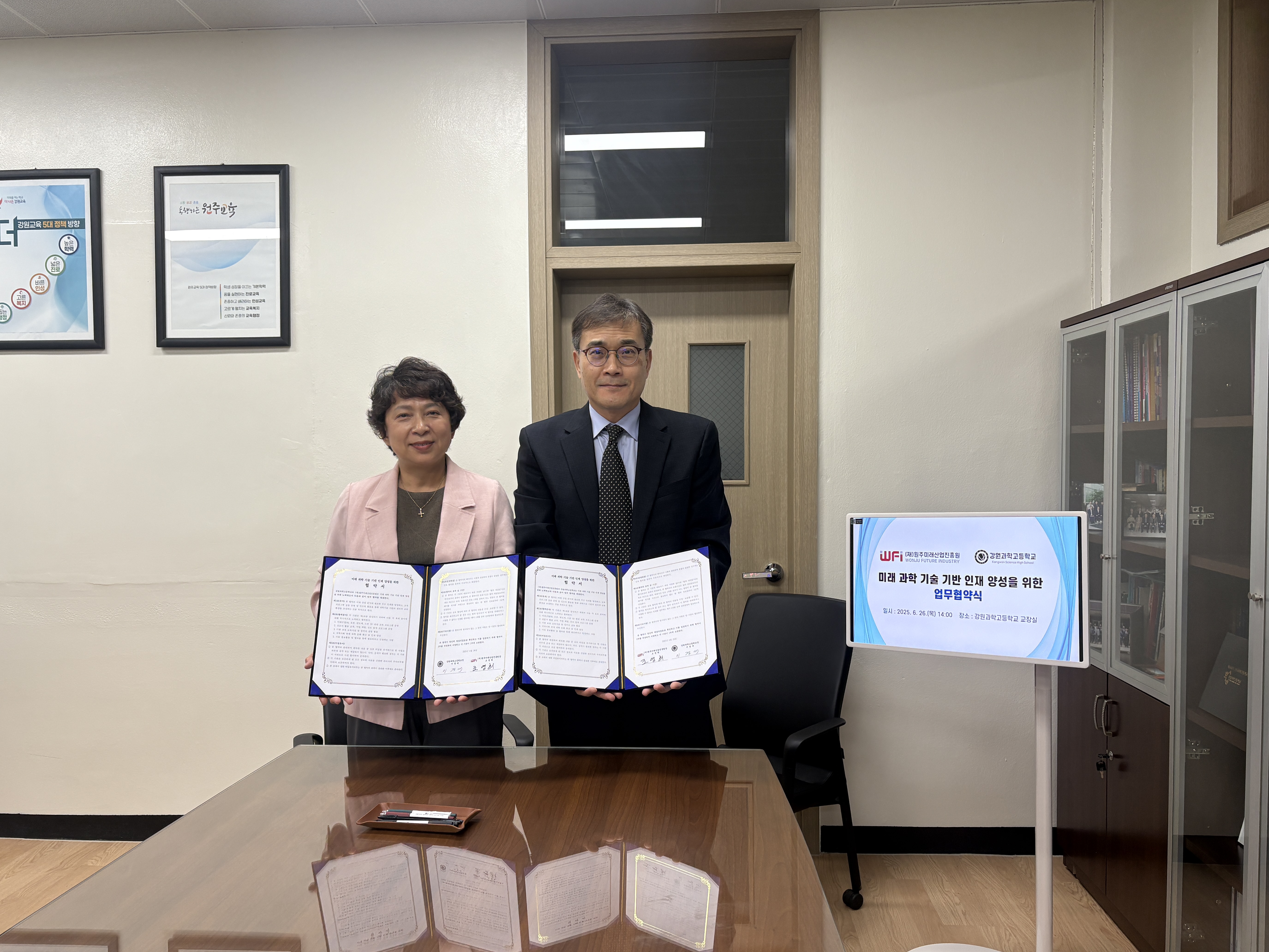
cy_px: 481
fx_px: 990
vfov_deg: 51.4
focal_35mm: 27
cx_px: 618
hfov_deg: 65.3
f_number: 1.6
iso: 100
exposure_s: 1/120
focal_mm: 5.96
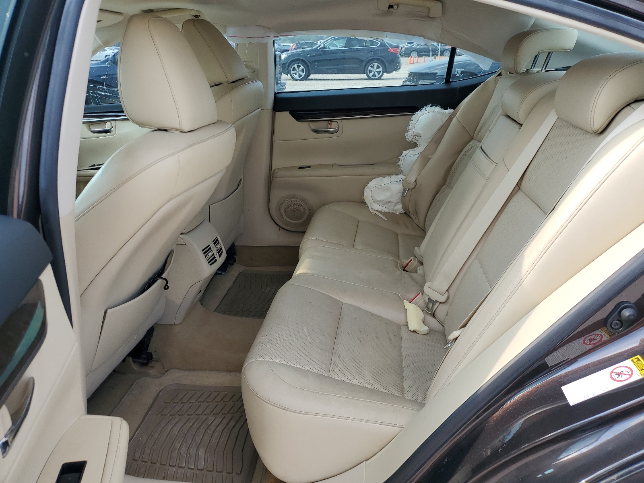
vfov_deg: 53.1
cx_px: 322
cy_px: 242
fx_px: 484
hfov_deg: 67.3
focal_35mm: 26
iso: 50
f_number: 1.5
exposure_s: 1/556
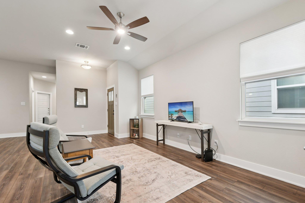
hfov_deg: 100.4
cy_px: 102
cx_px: 152
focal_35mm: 15
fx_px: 127
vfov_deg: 77.3
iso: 400
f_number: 8
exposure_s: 1/15
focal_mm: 10
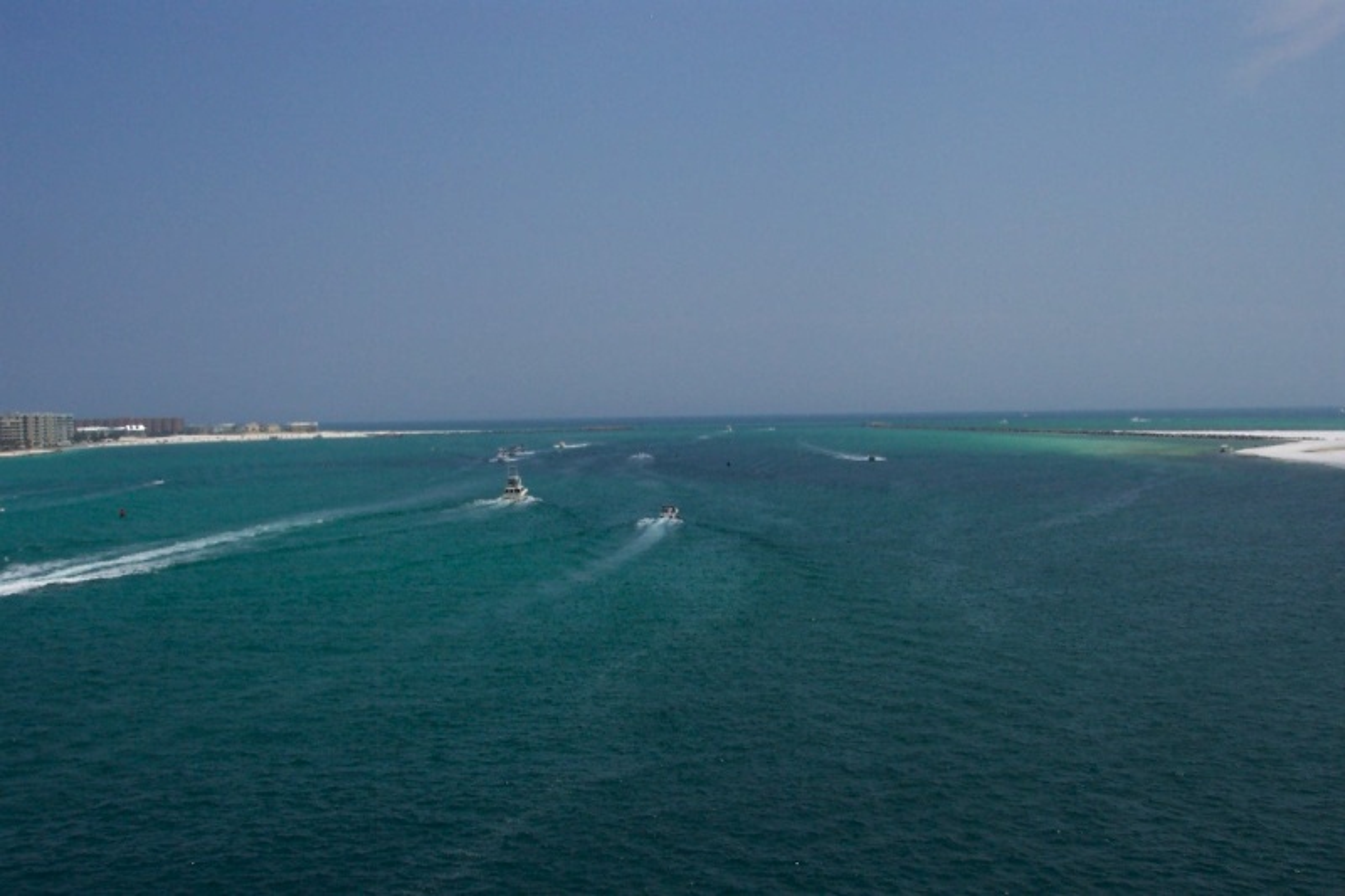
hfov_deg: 50.7
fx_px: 1419
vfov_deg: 35.0
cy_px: 448
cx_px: 672
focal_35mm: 38
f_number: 4.8
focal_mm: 8
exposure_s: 1/1000
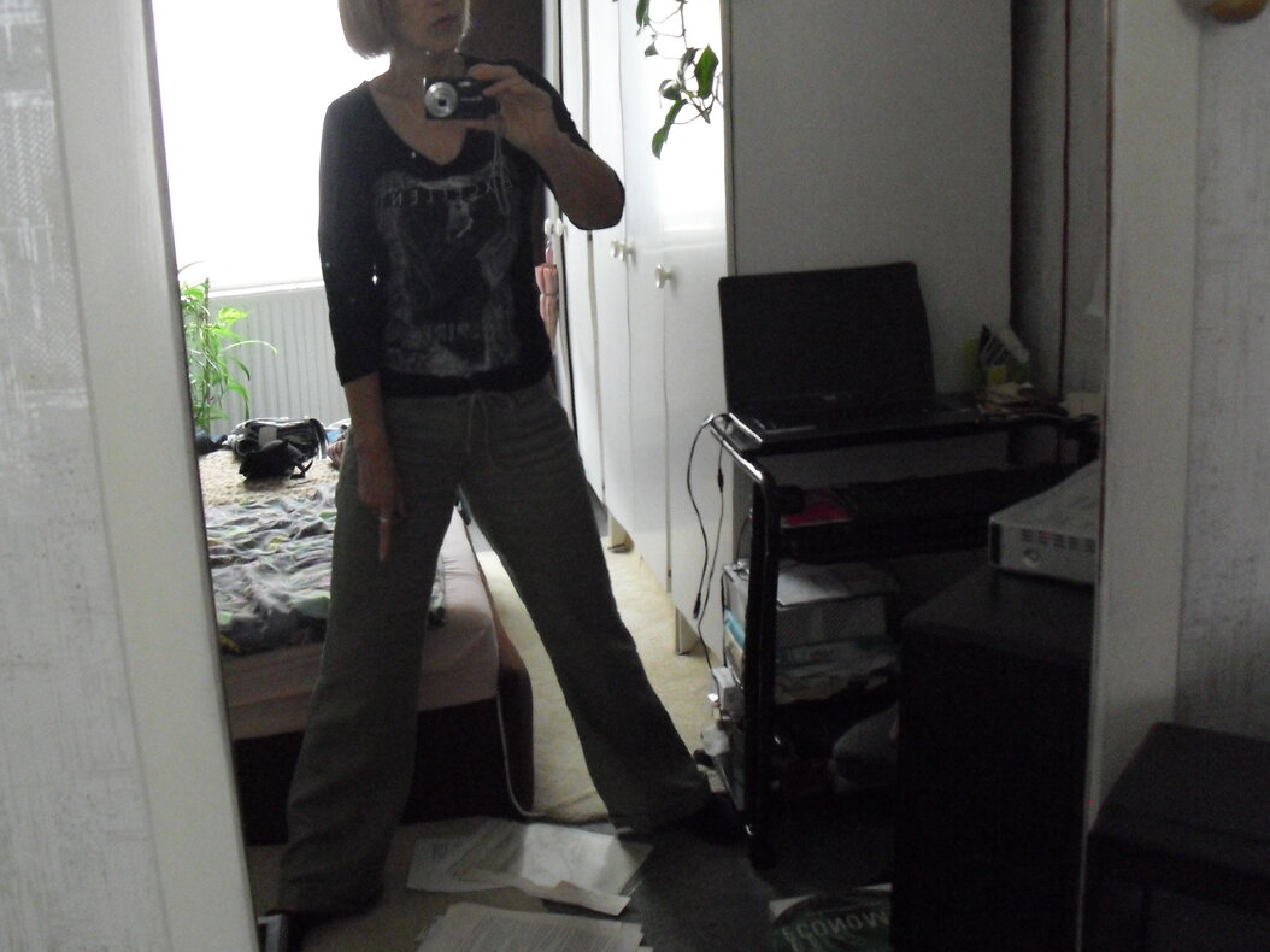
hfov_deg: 45.8
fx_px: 1504
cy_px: 419
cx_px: 598
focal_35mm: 41
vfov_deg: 35.1
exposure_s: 1/60
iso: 800
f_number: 3.1
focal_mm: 6.3
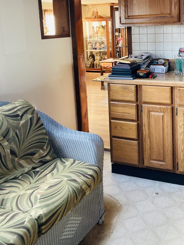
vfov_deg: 42.8
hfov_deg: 33.4
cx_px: 118
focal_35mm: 43
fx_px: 305
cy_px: 68
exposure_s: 1/59
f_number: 1.8
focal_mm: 3.99
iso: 320
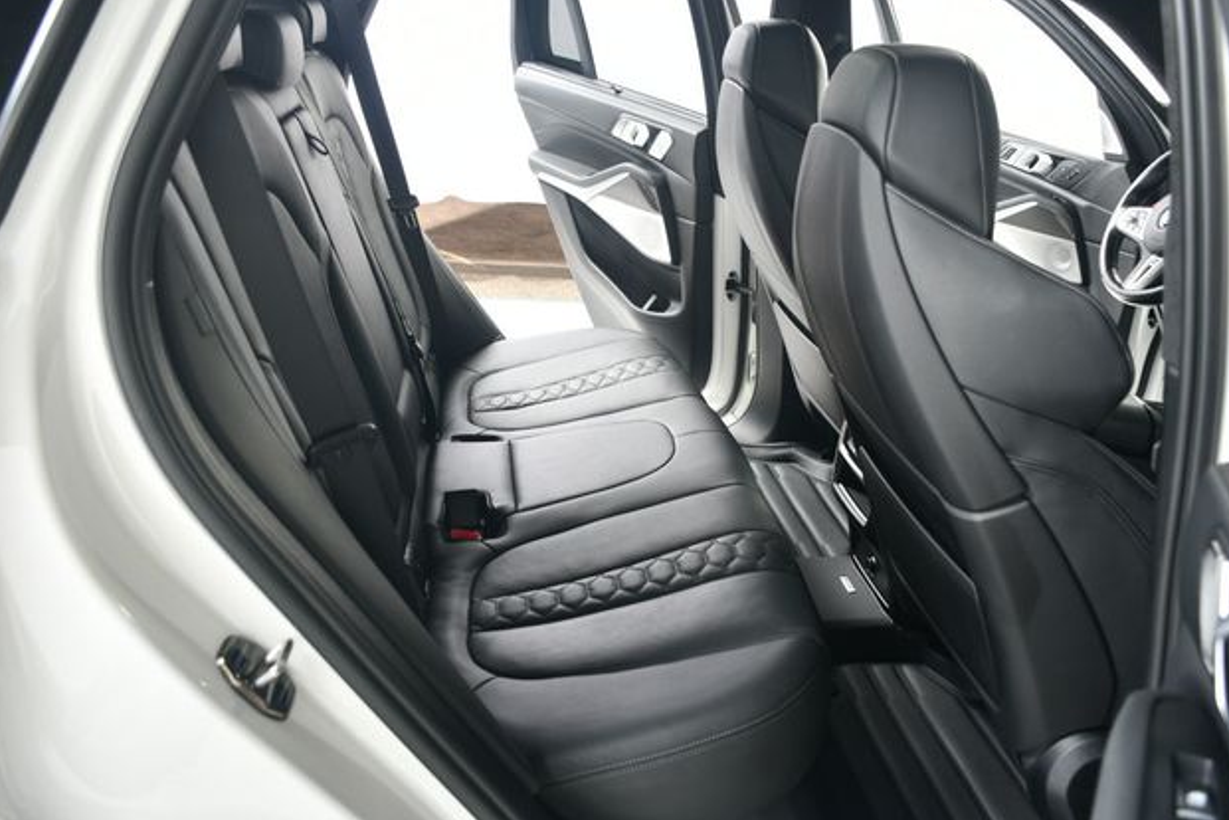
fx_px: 1161
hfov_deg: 55.8
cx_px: 625
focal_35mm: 34
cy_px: 402
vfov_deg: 38.9
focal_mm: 22
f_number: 3.5
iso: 100
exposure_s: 1/160
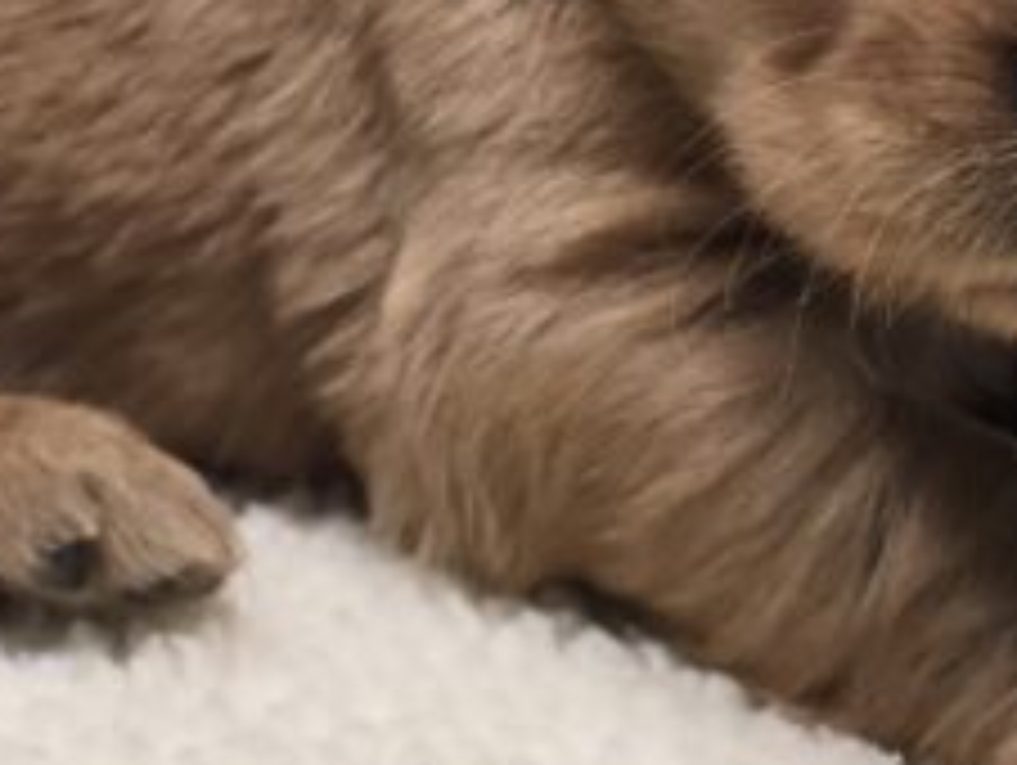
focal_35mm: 104
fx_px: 3059
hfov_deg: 18.7
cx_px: 220
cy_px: -248
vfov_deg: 13.7
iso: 64
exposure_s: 1/120
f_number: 1.7
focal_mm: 6.3
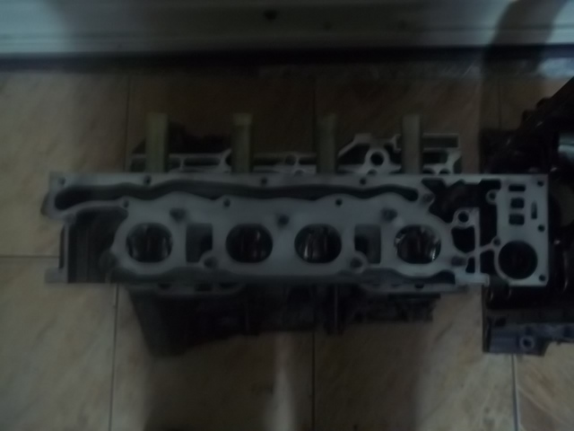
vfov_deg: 39.7
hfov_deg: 51.4
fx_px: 597
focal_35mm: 36
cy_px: 216
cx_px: 287
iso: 320
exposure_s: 1/8
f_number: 3.1
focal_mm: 6.5
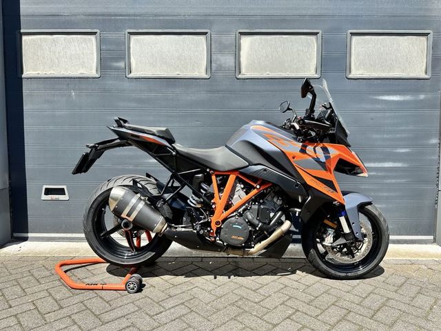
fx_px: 306
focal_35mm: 24
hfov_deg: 71.6
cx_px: 220
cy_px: 166
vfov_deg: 56.8
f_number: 1.78
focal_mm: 6.86
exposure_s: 1/1916
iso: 80
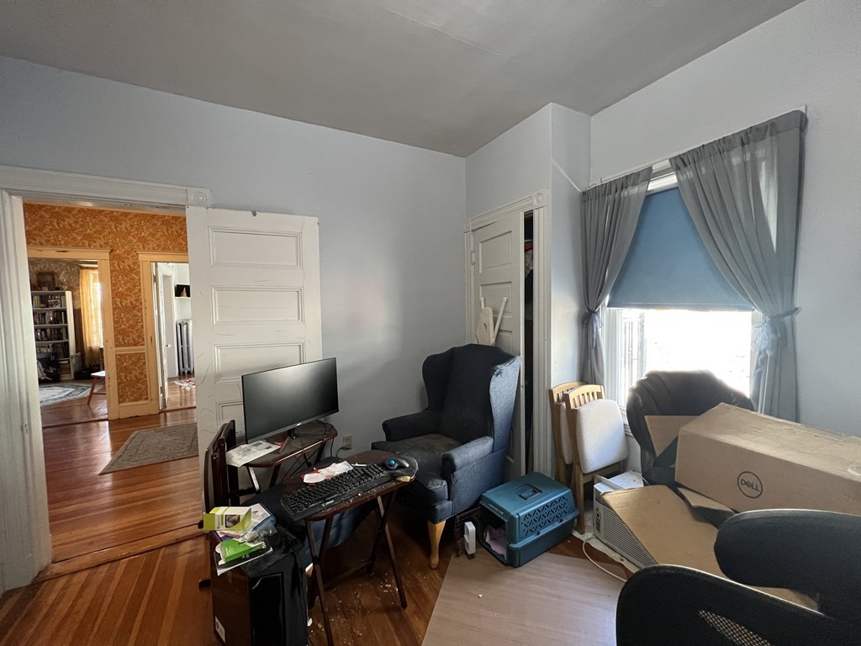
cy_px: 323
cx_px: 430
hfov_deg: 106.2
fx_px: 323
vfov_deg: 89.9
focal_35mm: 13
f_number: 1.8
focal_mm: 1.57
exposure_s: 1/60
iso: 320
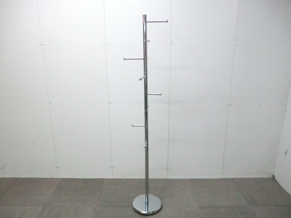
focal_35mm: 27
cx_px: 146
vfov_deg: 51.4
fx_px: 227
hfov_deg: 65.3
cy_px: 109
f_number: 3.2
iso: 500
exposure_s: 1/60
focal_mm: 4.9
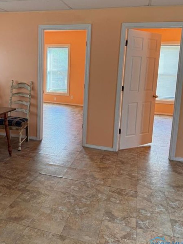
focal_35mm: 31
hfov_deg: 45.1
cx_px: 71
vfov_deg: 57.9
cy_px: 97
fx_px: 219
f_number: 1.78
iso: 200
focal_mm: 6.76
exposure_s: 1/120
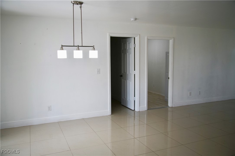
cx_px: 118
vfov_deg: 42.3
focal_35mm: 31
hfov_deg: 60.3
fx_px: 202
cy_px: 78
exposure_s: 1/160
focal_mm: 31
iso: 640
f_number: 4
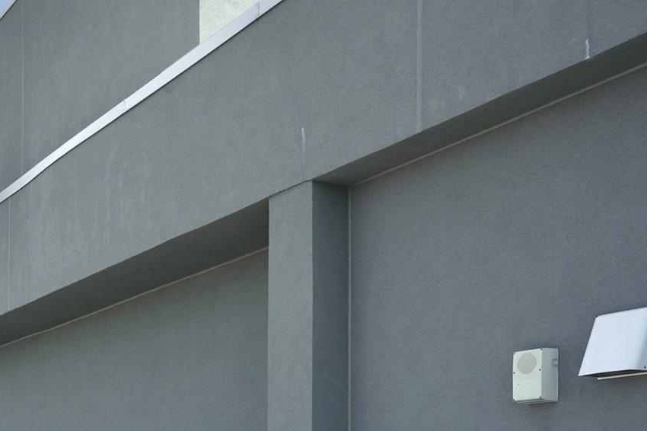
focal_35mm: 53
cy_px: 495
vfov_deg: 23.6
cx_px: -35
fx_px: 952
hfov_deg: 33.5
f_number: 5
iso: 100
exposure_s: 1/800
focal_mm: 22
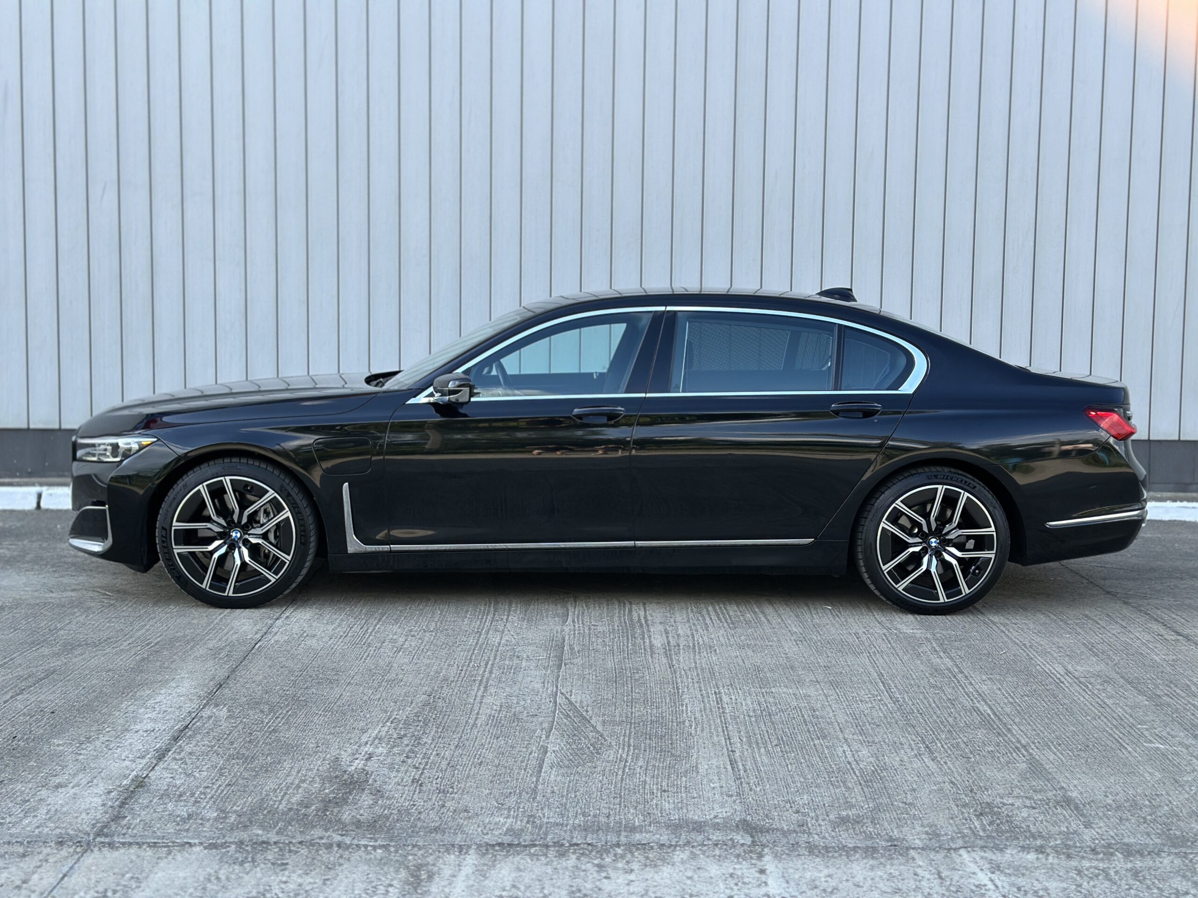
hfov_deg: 39.7
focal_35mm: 48
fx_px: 1661
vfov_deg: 30.3
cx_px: 599
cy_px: 449
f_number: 1.78
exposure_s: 1/887
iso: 80
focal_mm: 6.86
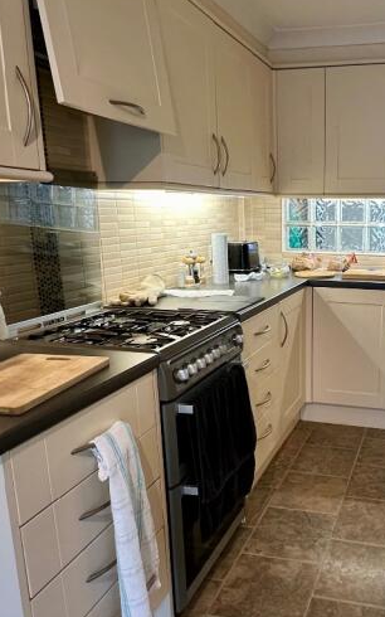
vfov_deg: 61.2
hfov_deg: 38.6
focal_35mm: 31
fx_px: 521
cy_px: 327
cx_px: 322
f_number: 2.2
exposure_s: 1/100
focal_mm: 2.22
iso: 160
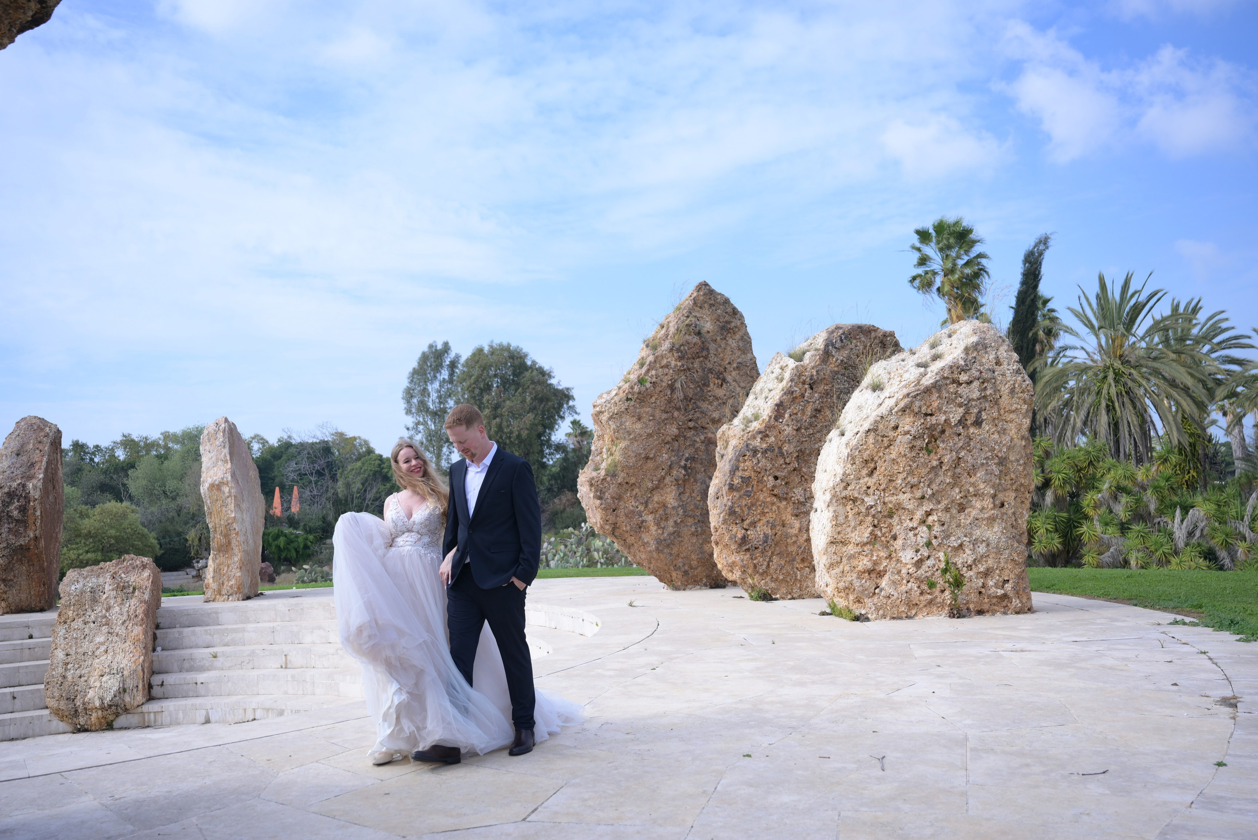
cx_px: 629
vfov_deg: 43.0
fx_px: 1066
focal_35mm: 30
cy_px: 420
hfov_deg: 61.1
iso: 125
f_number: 3.5
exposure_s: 1/1250
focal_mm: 30.5
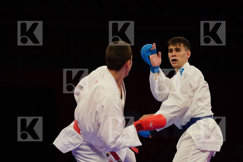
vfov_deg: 5.5
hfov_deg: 8.2
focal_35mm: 250
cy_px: 81
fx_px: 1687
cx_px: 122
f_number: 2.8
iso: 2000
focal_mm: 167
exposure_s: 1/1000
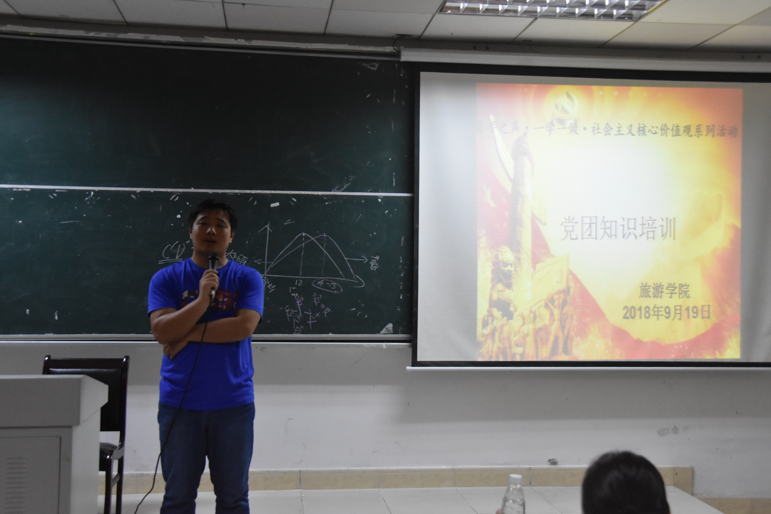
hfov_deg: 45.4
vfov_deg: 31.2
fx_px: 921
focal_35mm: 43
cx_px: 389
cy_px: 255
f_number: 5.6
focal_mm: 28
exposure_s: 1/125
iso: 2800
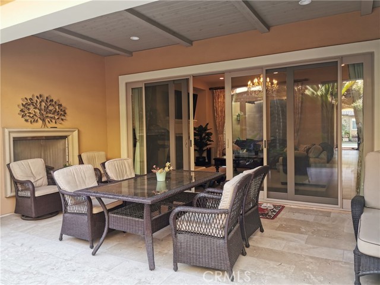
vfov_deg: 51.4
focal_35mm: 27
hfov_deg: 65.3
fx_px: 296
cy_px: 142
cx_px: 190
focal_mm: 5.56
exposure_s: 1/120
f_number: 1.6
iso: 50
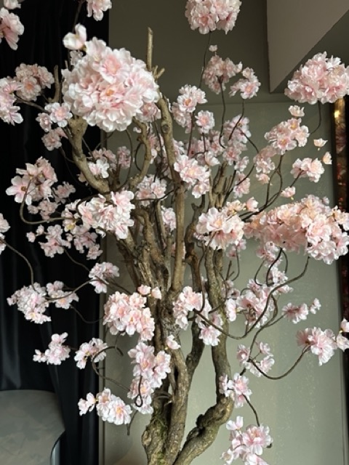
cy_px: 232
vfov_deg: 71.6
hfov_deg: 56.8
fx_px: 323
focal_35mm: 24
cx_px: 174
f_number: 1.78
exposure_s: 1/100
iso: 200
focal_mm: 6.86
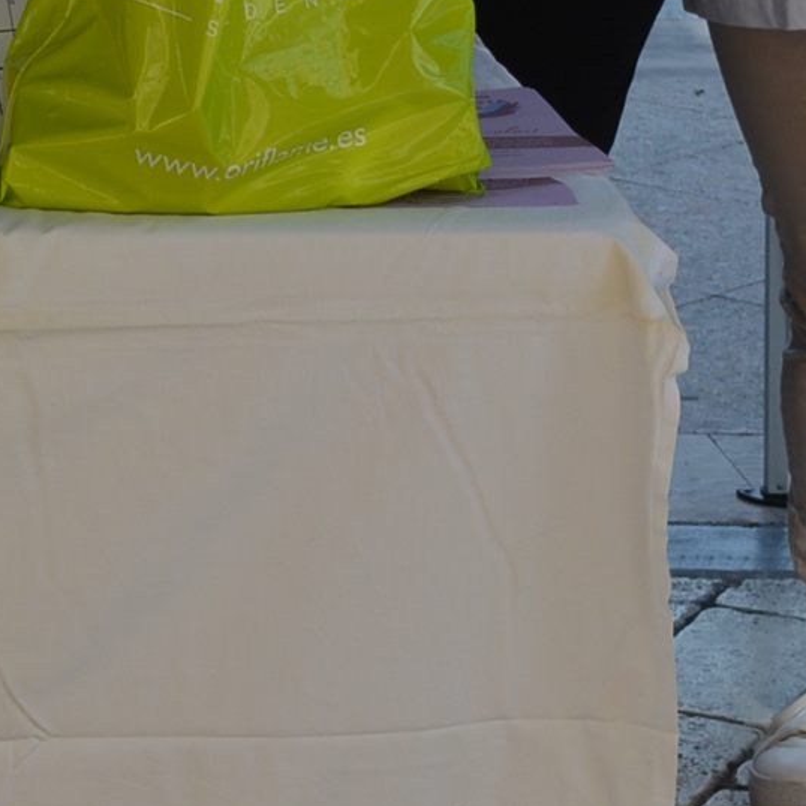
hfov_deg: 7.9
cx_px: -716
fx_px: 5611
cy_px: -361
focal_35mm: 213
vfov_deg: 8.1
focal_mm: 30
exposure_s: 1/250
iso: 200
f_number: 8
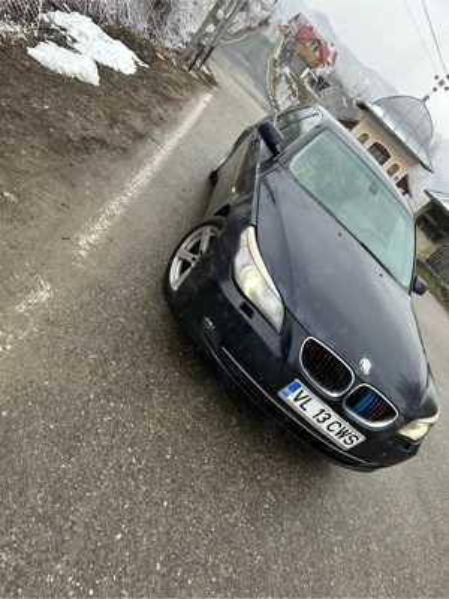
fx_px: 415
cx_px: 224
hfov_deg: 56.8
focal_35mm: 24
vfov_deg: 71.6
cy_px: 300
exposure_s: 1/204
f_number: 1.78
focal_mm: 6.86
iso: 64
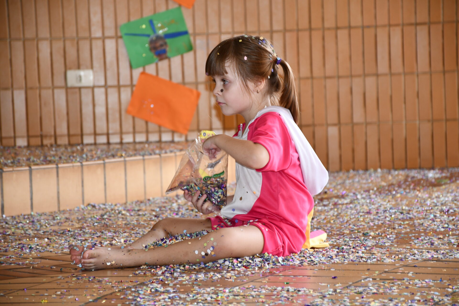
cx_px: 230
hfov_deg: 13.1
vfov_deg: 8.7
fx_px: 2002
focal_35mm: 157
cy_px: 153
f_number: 5.6
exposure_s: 1/60
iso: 640
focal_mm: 105
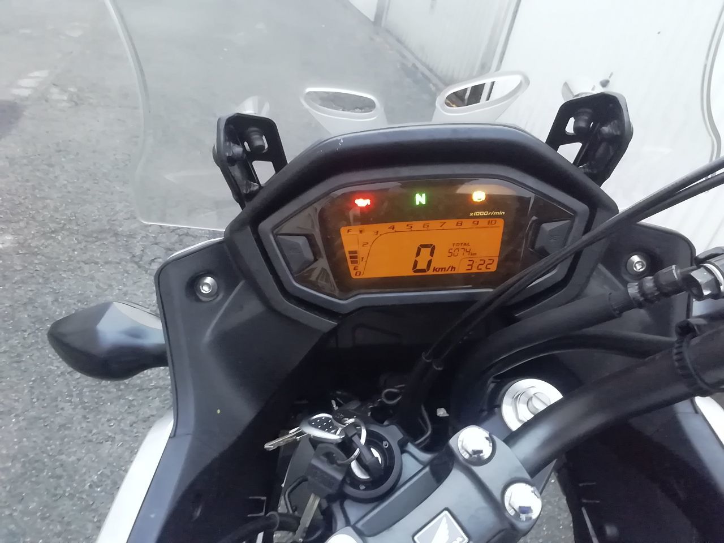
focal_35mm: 27
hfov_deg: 65.3
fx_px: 565
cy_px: 272
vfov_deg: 51.4
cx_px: 362
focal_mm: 2.25
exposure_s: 1/50
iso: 400
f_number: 2.4
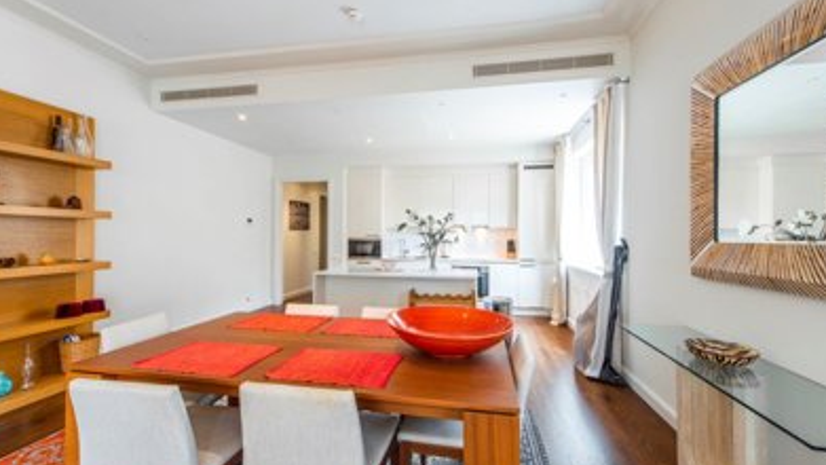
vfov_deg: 70.5
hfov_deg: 103.0
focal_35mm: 15
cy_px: 235
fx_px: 329
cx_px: 418
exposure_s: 1/2.5
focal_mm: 14
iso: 100
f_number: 5.6
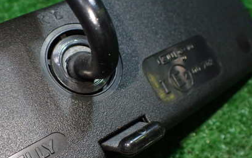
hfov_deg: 42.3
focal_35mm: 47
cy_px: 112
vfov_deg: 27.2
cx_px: 96
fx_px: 323
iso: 640
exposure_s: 1/125
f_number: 2.3
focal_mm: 5.4
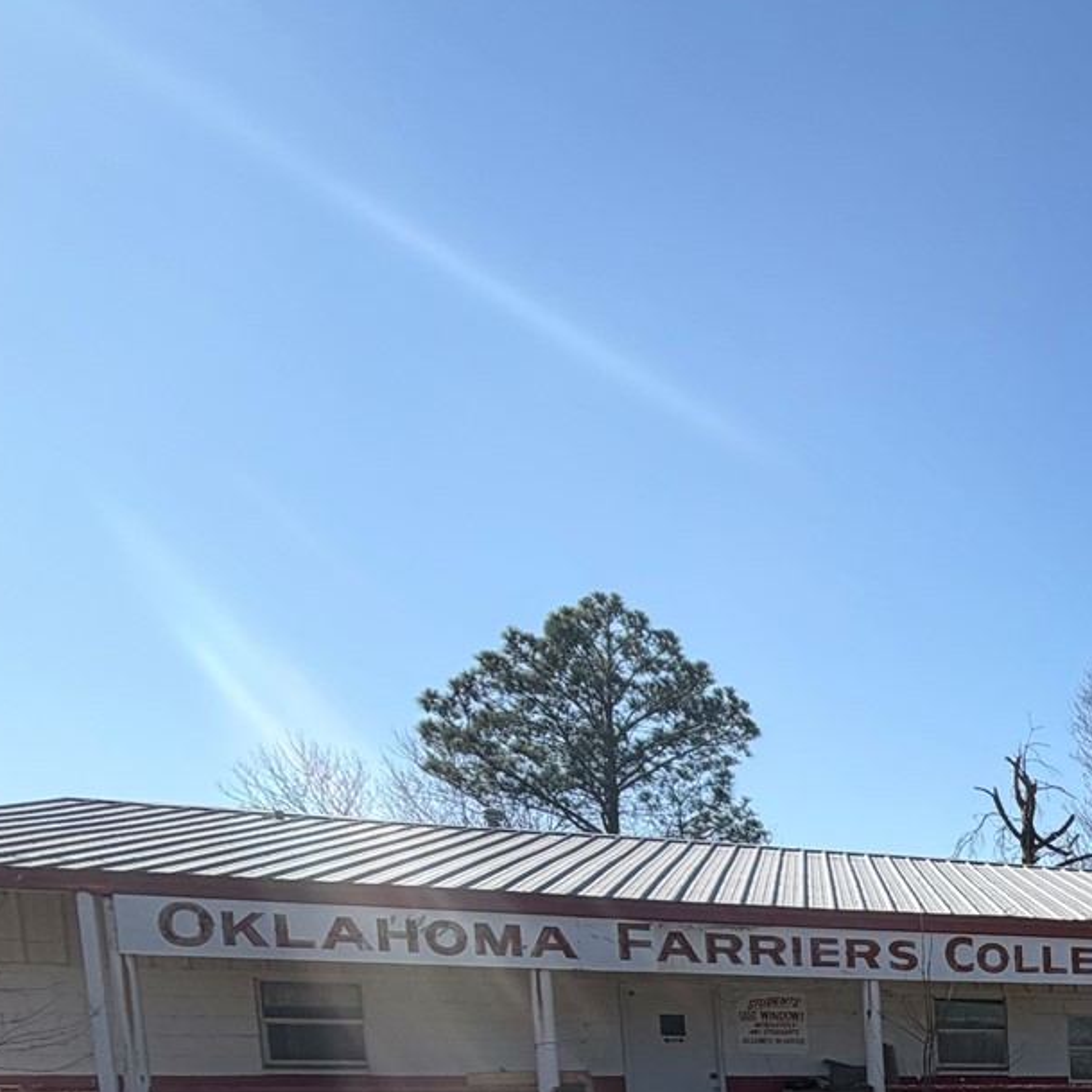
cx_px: 1524
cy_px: 1244
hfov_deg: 30.3
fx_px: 1392
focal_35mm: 39
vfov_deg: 35.5
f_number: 2.2
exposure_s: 1/970
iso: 20
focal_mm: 2.22
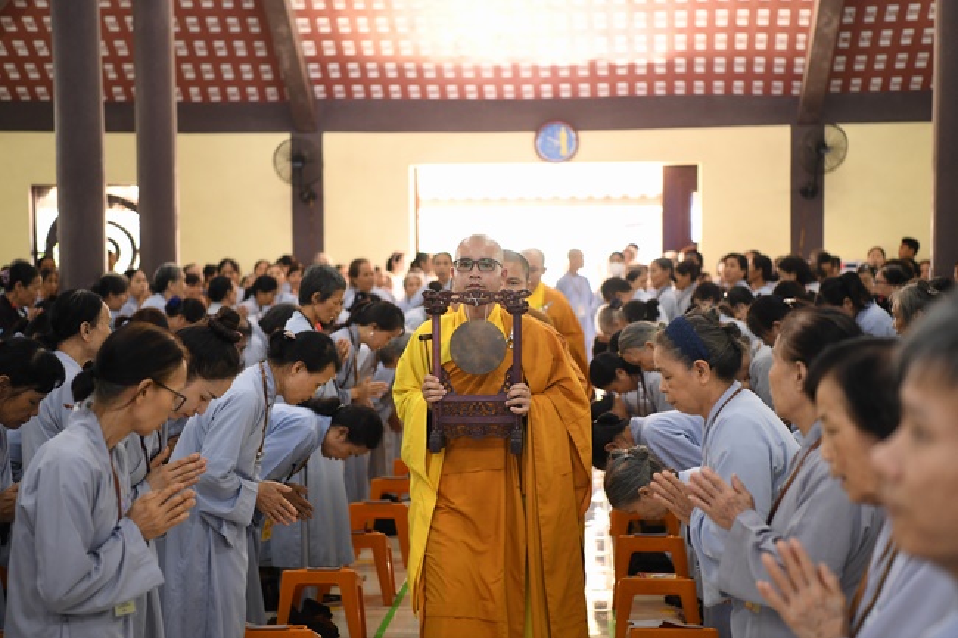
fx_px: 1862
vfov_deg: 19.4
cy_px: 319
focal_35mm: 70
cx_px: 479
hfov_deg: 28.9
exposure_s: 1/125
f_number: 3.2
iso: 2500
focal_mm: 70
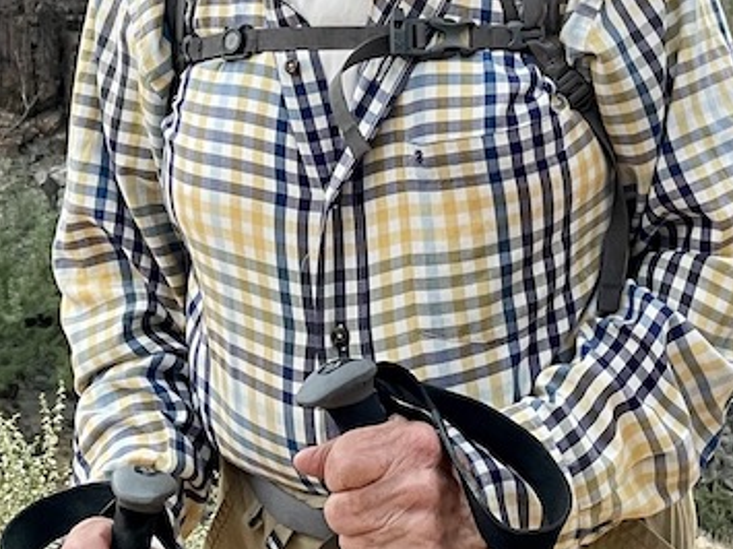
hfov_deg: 22.0
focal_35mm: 88
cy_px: -165
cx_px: 557
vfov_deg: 15.9
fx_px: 1863
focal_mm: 4.2
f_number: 1.6
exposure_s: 1/63
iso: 125
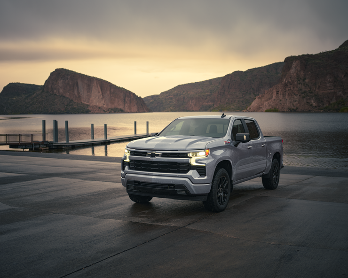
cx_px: 166
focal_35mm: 38
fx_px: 391
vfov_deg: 39.2
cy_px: 140
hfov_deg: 47.9
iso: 400
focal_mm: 45
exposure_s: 1/160
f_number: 2.8
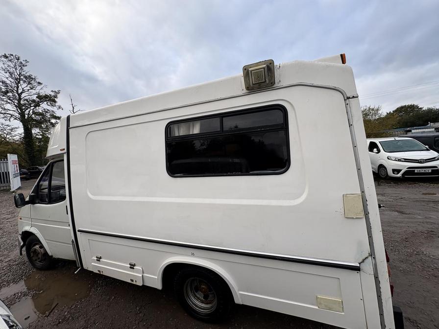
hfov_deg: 102.1
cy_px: 164
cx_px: 220
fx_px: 178
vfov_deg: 85.7
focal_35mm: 14
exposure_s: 1/258
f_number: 2.2
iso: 40
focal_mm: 2.22
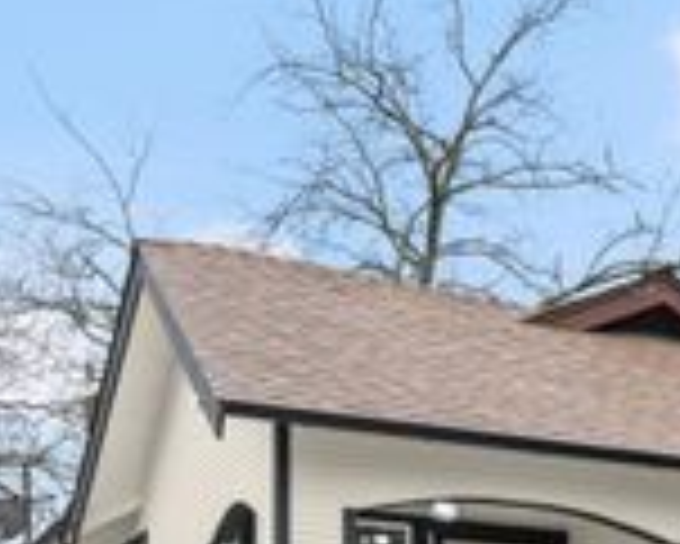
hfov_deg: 28.9
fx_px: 1309
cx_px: 455
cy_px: 650
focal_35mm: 65
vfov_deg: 21.8
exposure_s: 1/13
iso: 100
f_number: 10
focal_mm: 21
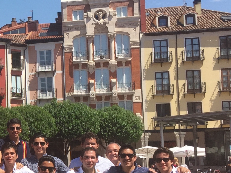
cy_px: 121
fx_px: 587
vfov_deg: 16.7
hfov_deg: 20.1
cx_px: -84
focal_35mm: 88
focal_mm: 4.15
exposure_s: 1/1980
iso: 32
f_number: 2.2
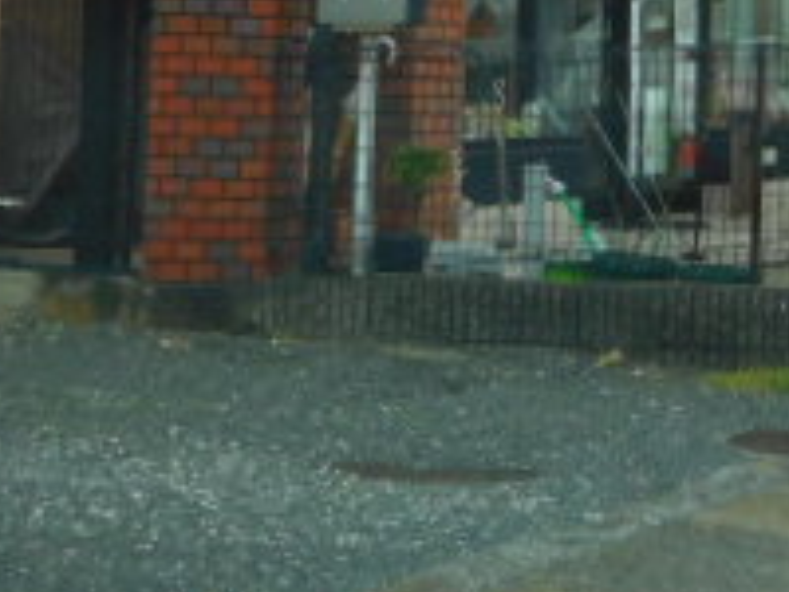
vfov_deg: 11.3
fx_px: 2917
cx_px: 1136
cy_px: -170
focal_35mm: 128
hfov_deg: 14.5
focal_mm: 7.1
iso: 125
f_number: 3.9
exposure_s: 1/60
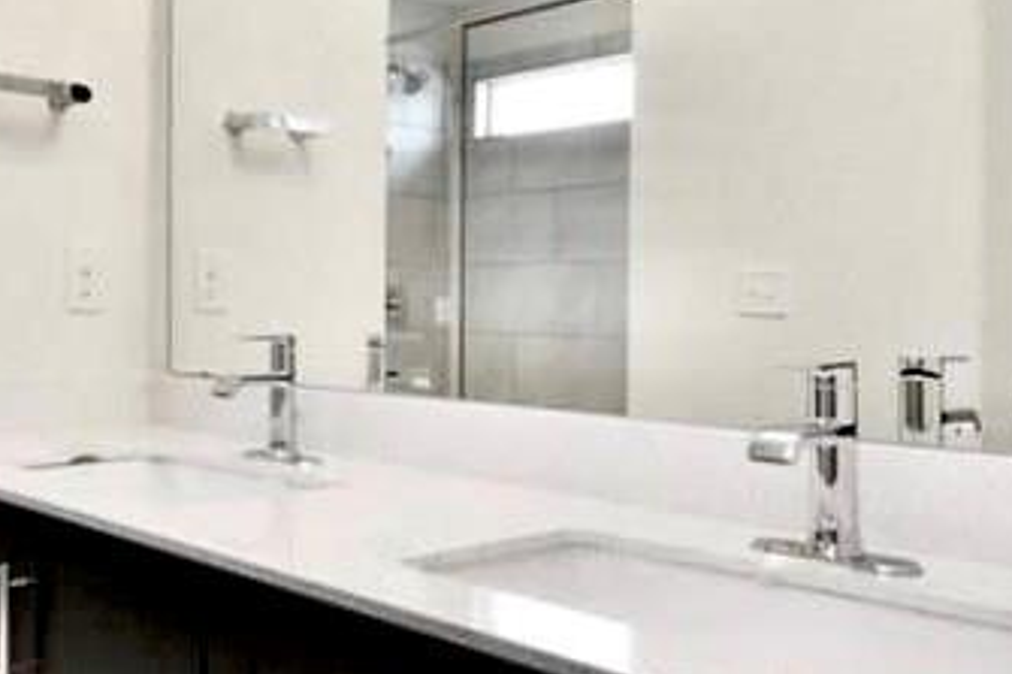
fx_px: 927
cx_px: 101
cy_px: 280
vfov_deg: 39.8
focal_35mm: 33
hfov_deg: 50.7
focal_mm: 8
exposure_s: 1/125
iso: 560
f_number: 5.6
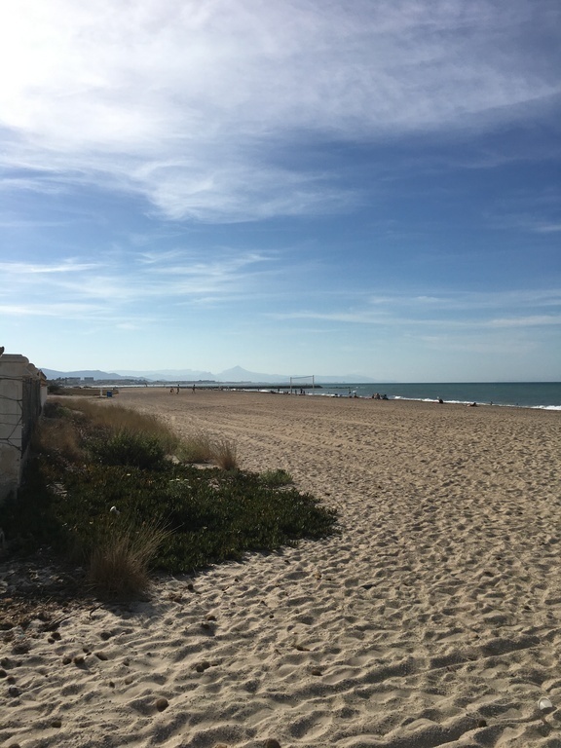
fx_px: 627
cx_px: 280
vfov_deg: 61.7
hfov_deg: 48.2
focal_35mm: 29
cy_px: 374
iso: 25
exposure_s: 1/4525
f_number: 2.2
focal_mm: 4.15
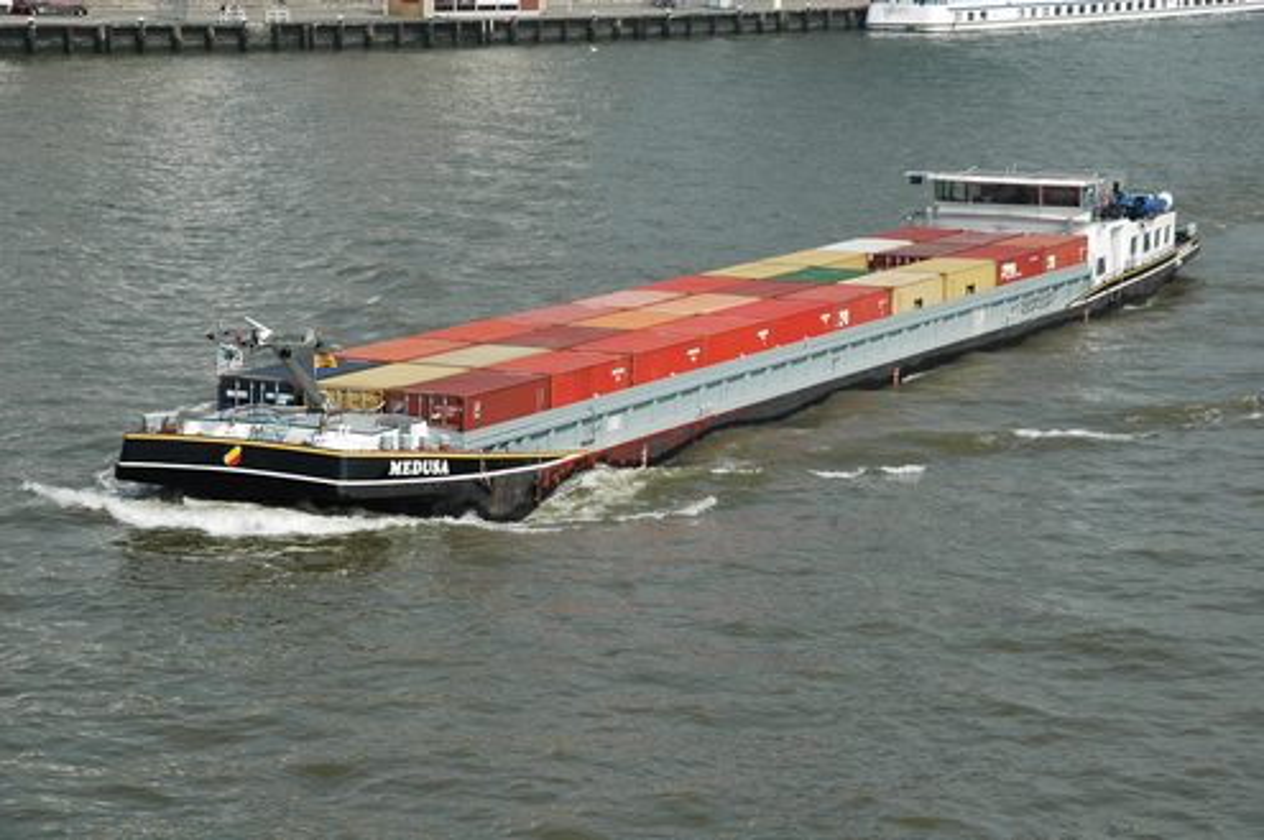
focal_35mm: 117
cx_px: 632
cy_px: 420
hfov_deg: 17.5
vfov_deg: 11.7
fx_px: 4104
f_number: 11
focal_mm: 78
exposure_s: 1/400
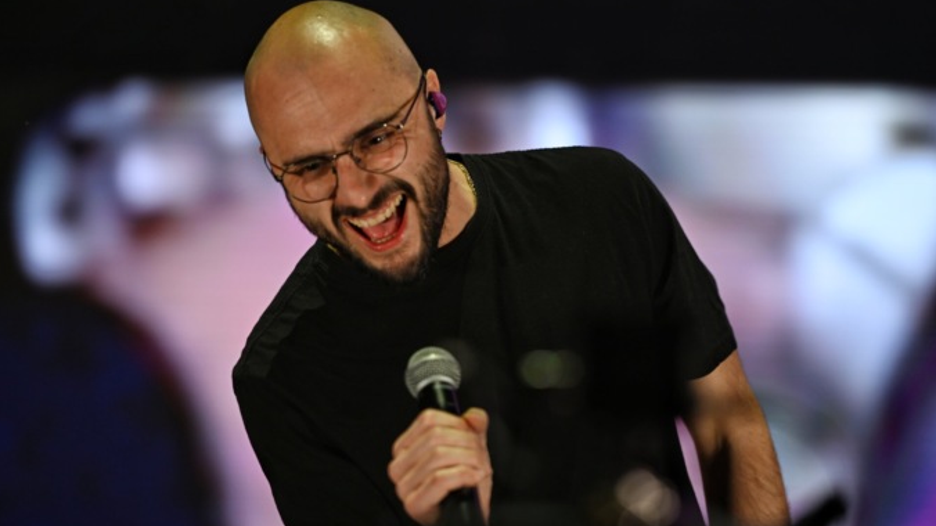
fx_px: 4839
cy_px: 300
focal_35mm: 195
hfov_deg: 11.0
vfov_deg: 6.2
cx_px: 467
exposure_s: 1/500
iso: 500
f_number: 3.2
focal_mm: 185
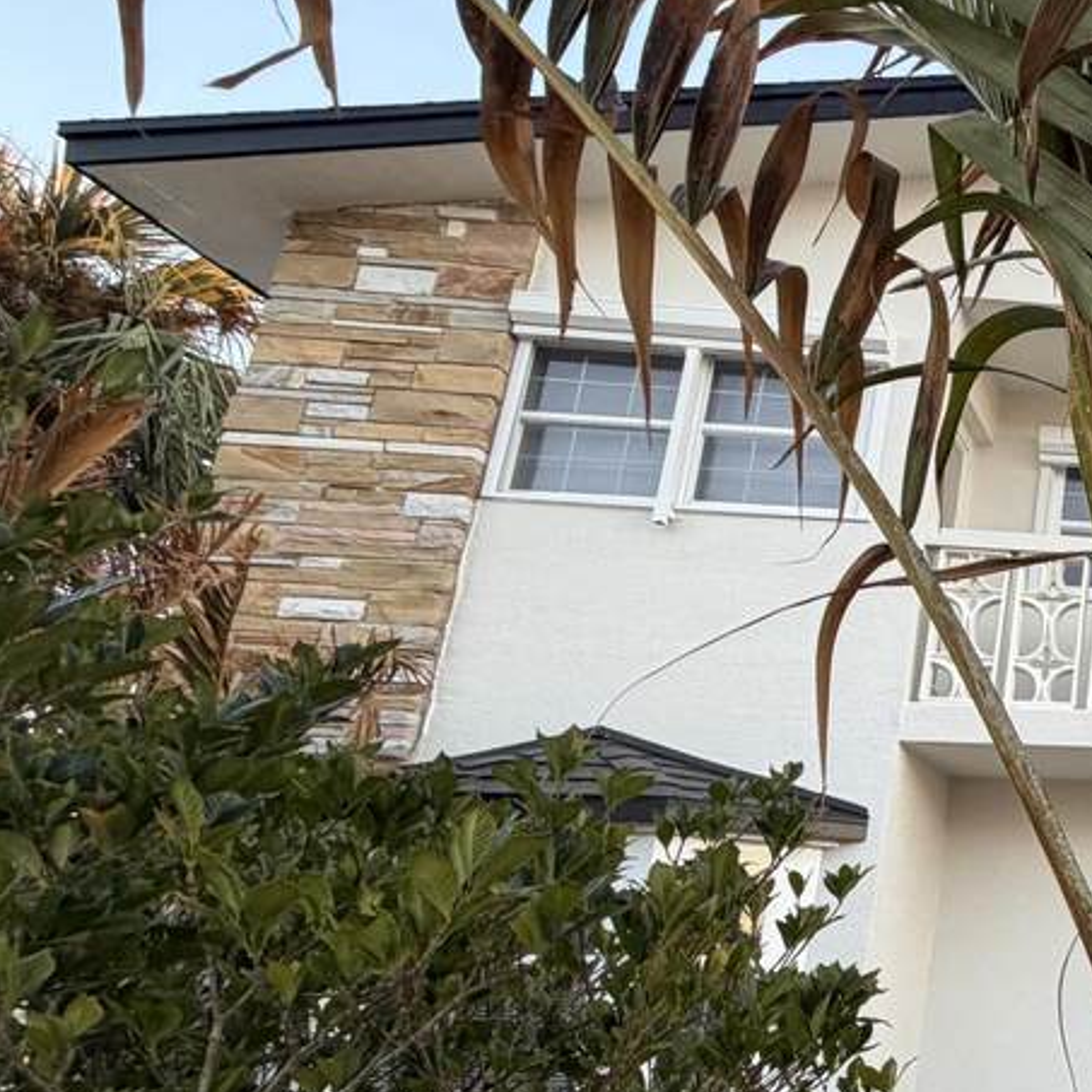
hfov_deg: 32.2
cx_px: 1495
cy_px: 644
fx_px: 1249
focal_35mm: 35
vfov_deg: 47.0
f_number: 2.2
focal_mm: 2.22
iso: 125
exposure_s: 1/121
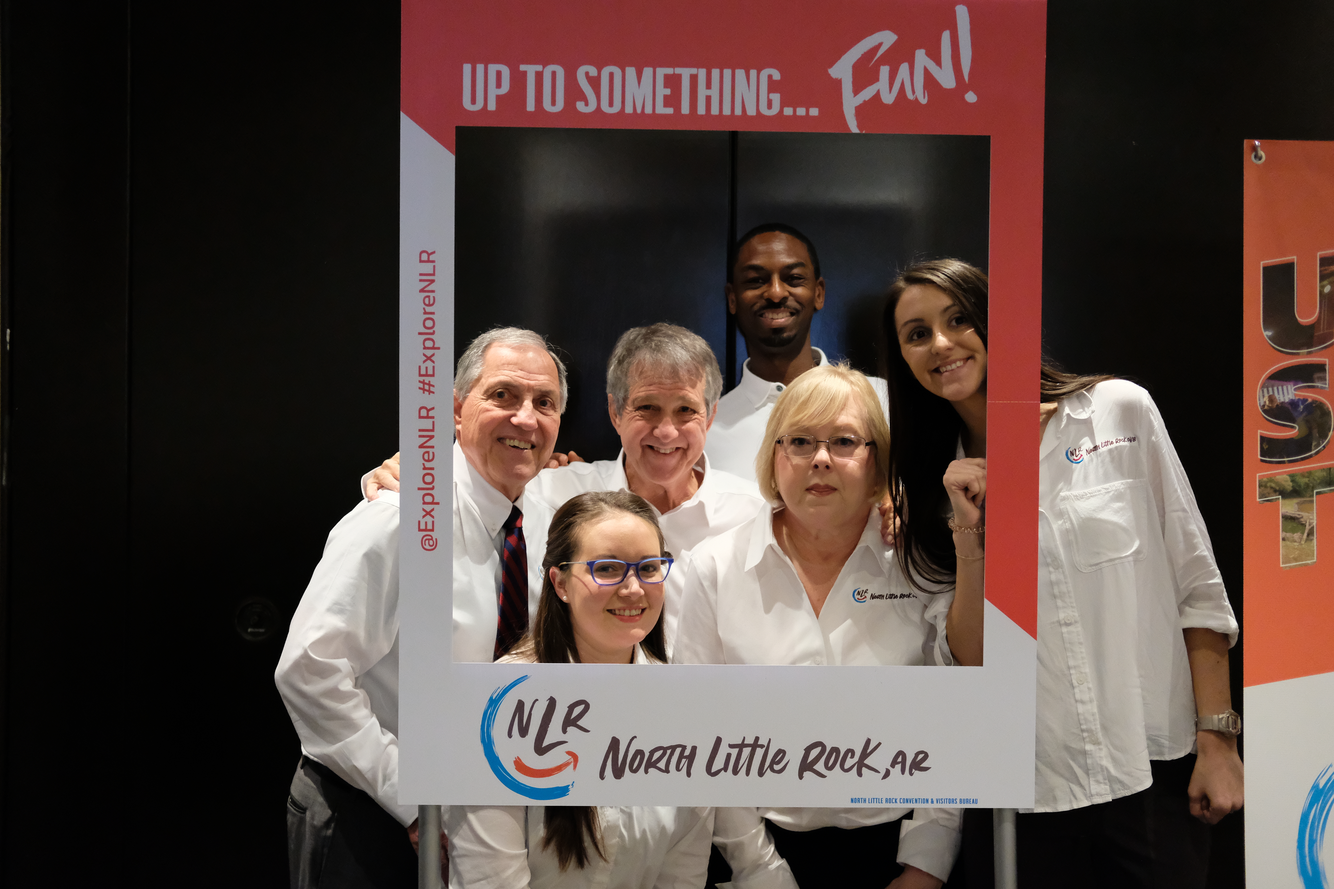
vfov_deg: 25.5
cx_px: 667
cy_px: 444
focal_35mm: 53
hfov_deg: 37.5
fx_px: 1964
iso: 6400
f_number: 2
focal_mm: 35
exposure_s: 1/280
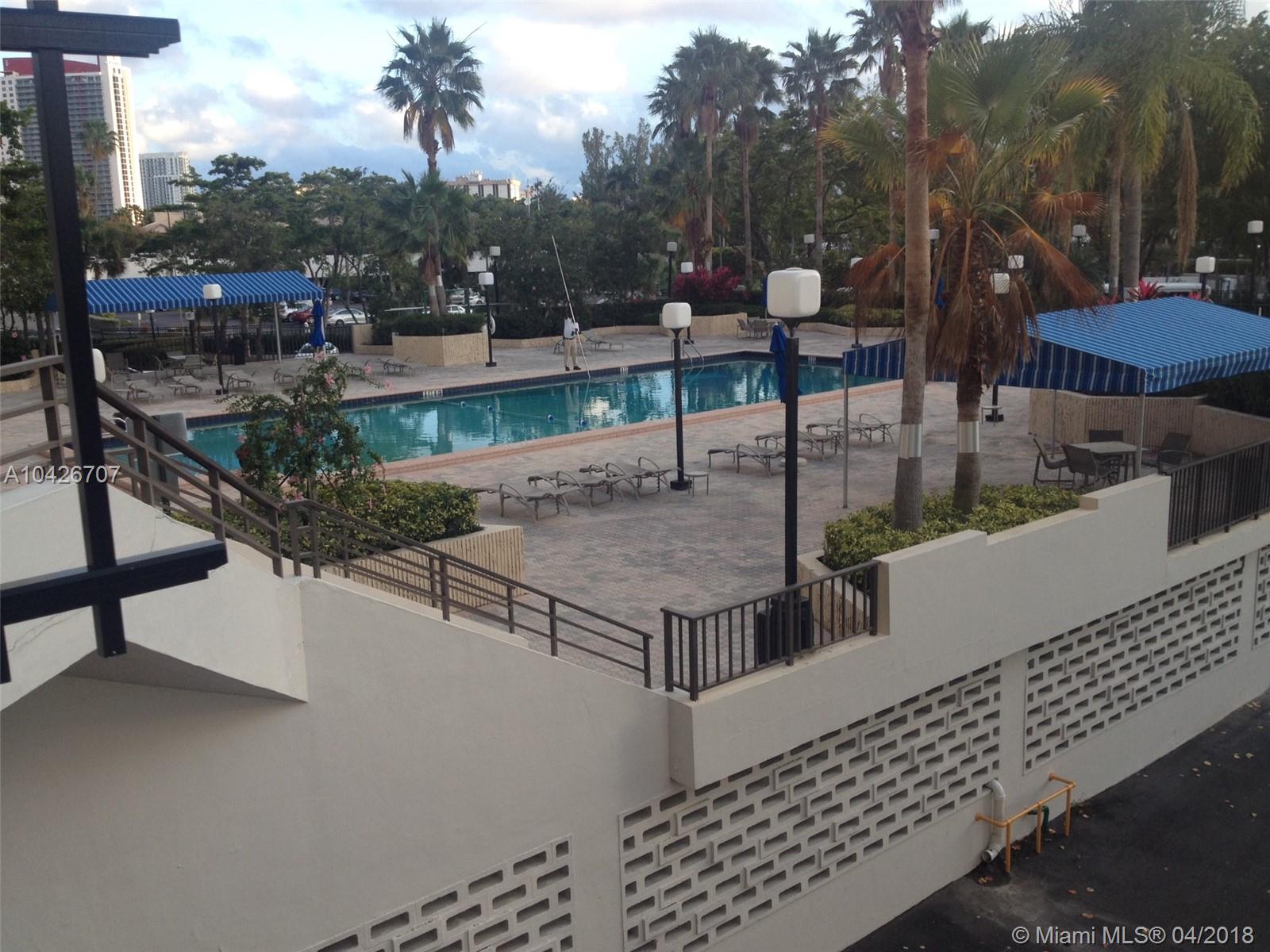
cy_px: 476
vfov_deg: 40.7
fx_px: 1284
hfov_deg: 52.6
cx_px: 635
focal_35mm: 35
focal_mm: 4.28
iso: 50
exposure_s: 1/273
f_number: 2.4
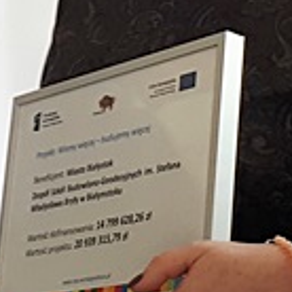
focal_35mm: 177
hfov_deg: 9.8
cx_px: 4
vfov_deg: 9.8
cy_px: 21
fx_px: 1689
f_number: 1.9
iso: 50
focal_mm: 3.6
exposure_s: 1/33
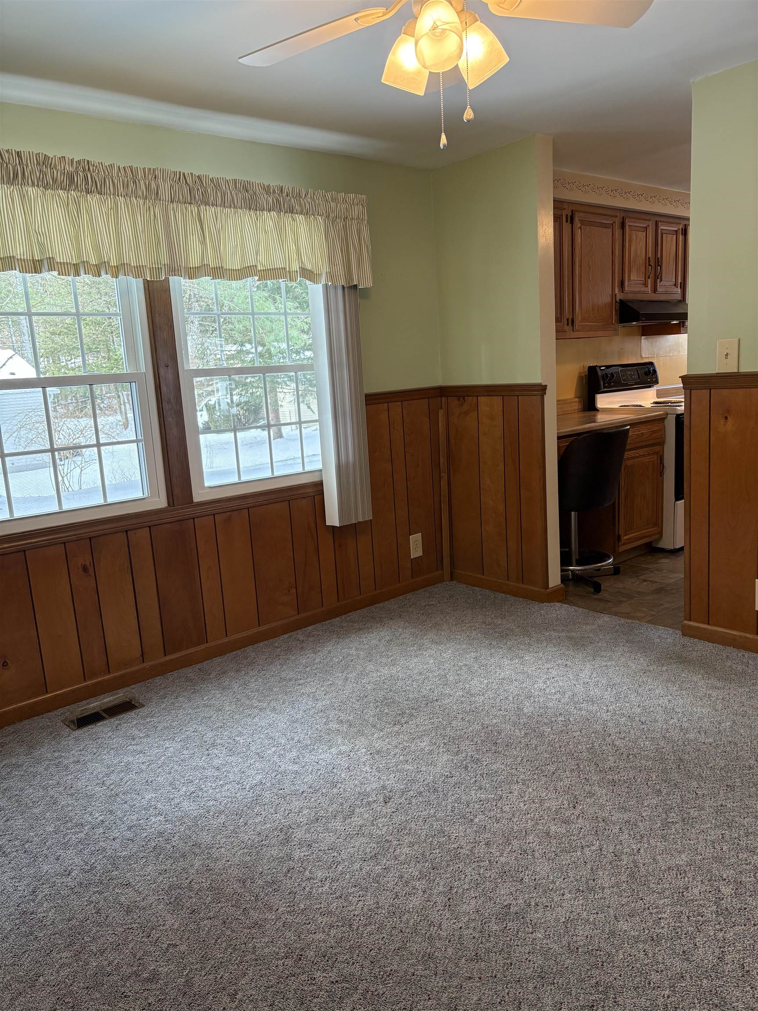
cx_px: 379
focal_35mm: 26
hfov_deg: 53.1
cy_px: 506
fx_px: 759
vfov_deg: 67.3
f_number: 1.6
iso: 125
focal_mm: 5.96
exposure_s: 1/60
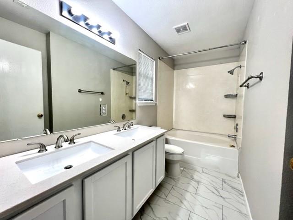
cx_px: 146
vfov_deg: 89.9
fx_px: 110
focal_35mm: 13
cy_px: 110
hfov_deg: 106.2
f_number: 1.8
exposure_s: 1/120
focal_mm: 1.57
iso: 50
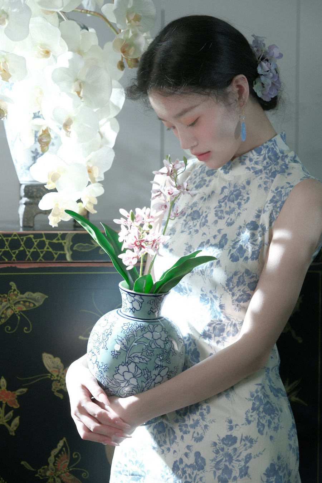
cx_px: 161
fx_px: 1006
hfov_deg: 18.2
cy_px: 242
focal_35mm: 75
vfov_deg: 27.0
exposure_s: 1/250
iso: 500
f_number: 2.8
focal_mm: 50
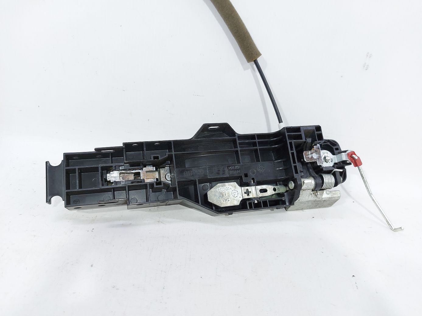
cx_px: 211
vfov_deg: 56.8
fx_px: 293
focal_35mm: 24
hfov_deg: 71.6
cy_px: 158
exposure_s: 1/50
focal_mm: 5.23
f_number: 1.8
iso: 100
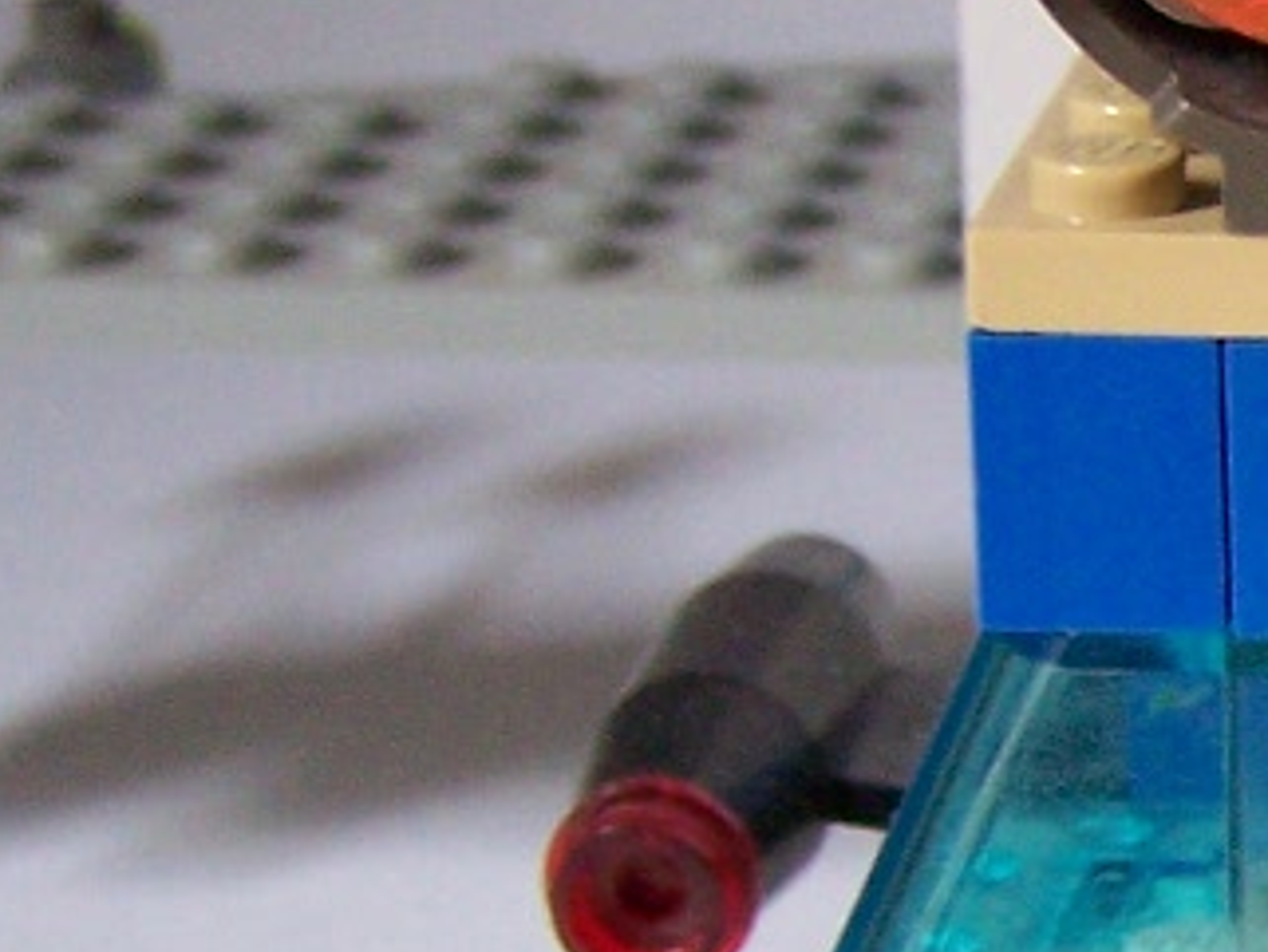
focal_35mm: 177
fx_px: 6486
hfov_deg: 10.6
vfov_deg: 8.4
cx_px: 2086
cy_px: 719
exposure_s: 1/20
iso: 160
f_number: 2.8
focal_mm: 6.3
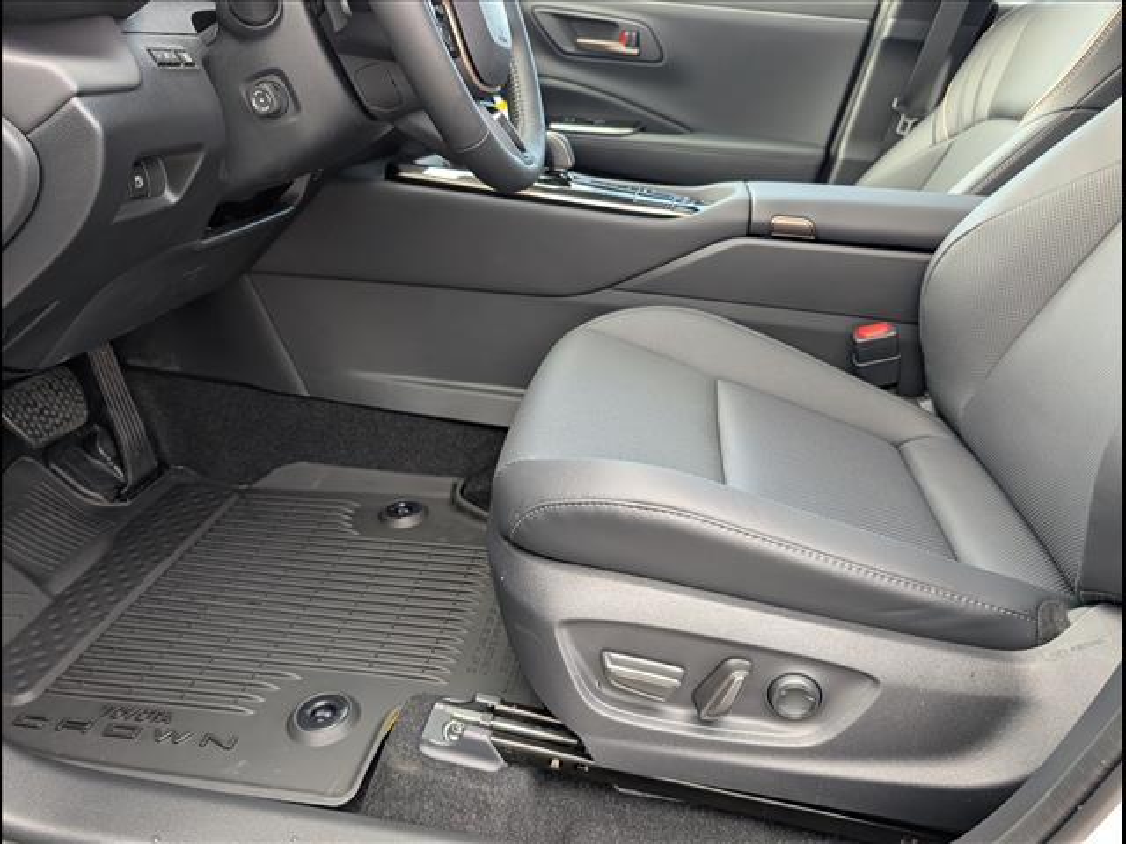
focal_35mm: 24
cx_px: 563
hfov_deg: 71.6
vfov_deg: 56.8
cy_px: 422
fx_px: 781
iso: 203
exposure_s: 1/263
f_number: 1.68
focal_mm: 6.9
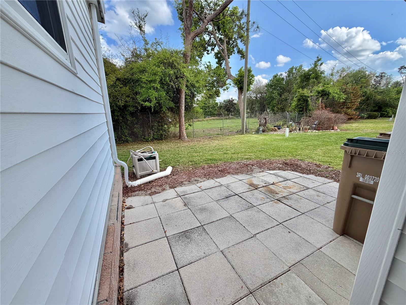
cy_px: 152
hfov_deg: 102.1
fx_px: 164
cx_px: 203
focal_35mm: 14
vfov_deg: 85.7
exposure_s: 1/602
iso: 40
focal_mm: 2.22
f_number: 2.2
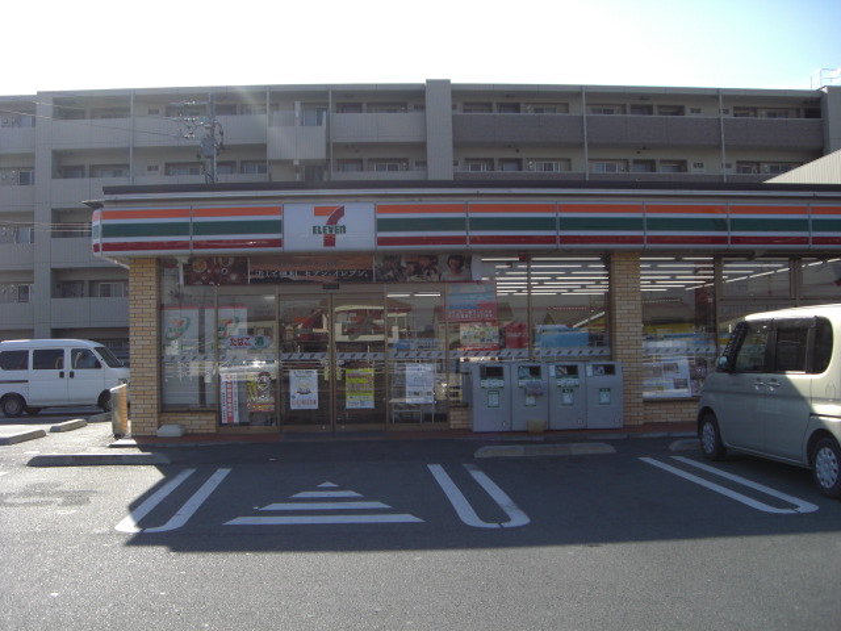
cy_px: 316
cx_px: 420
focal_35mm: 38
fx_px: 923
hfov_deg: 49.0
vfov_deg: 37.7
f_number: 2.7
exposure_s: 1/1000
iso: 64
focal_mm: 6.2
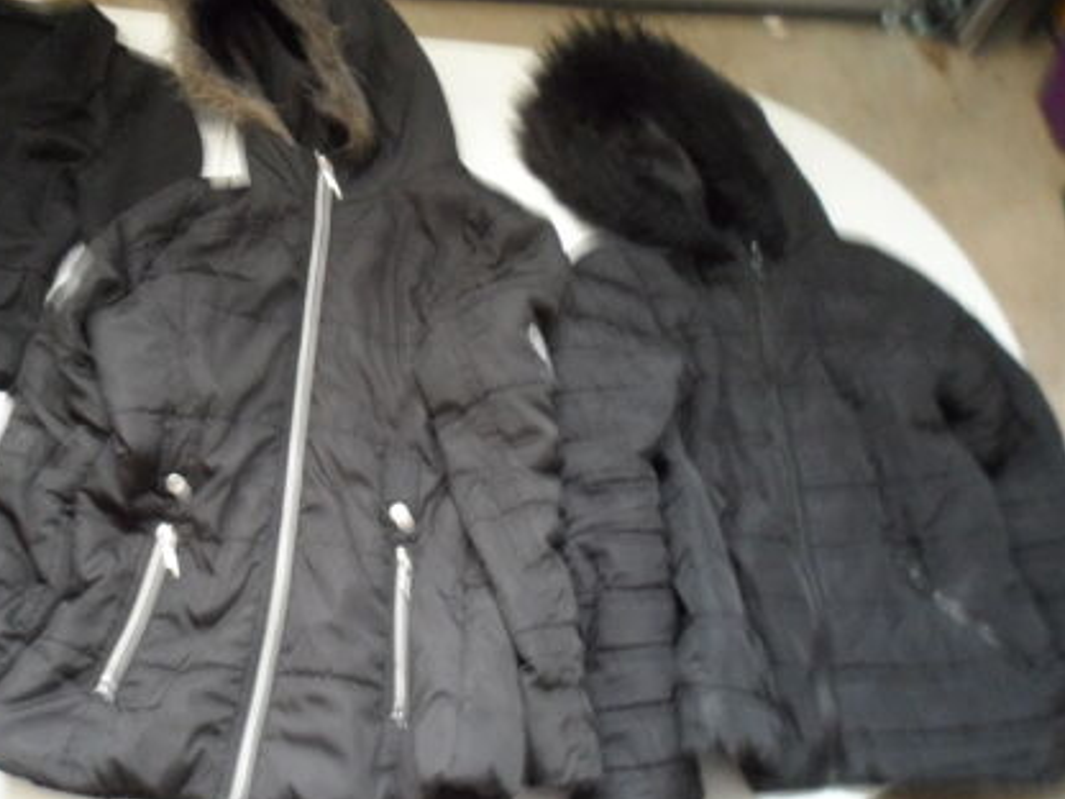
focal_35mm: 30
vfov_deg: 46.7
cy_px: 435
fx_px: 923
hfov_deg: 59.7
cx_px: 456
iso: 400
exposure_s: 1
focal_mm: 4.9
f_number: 3.3
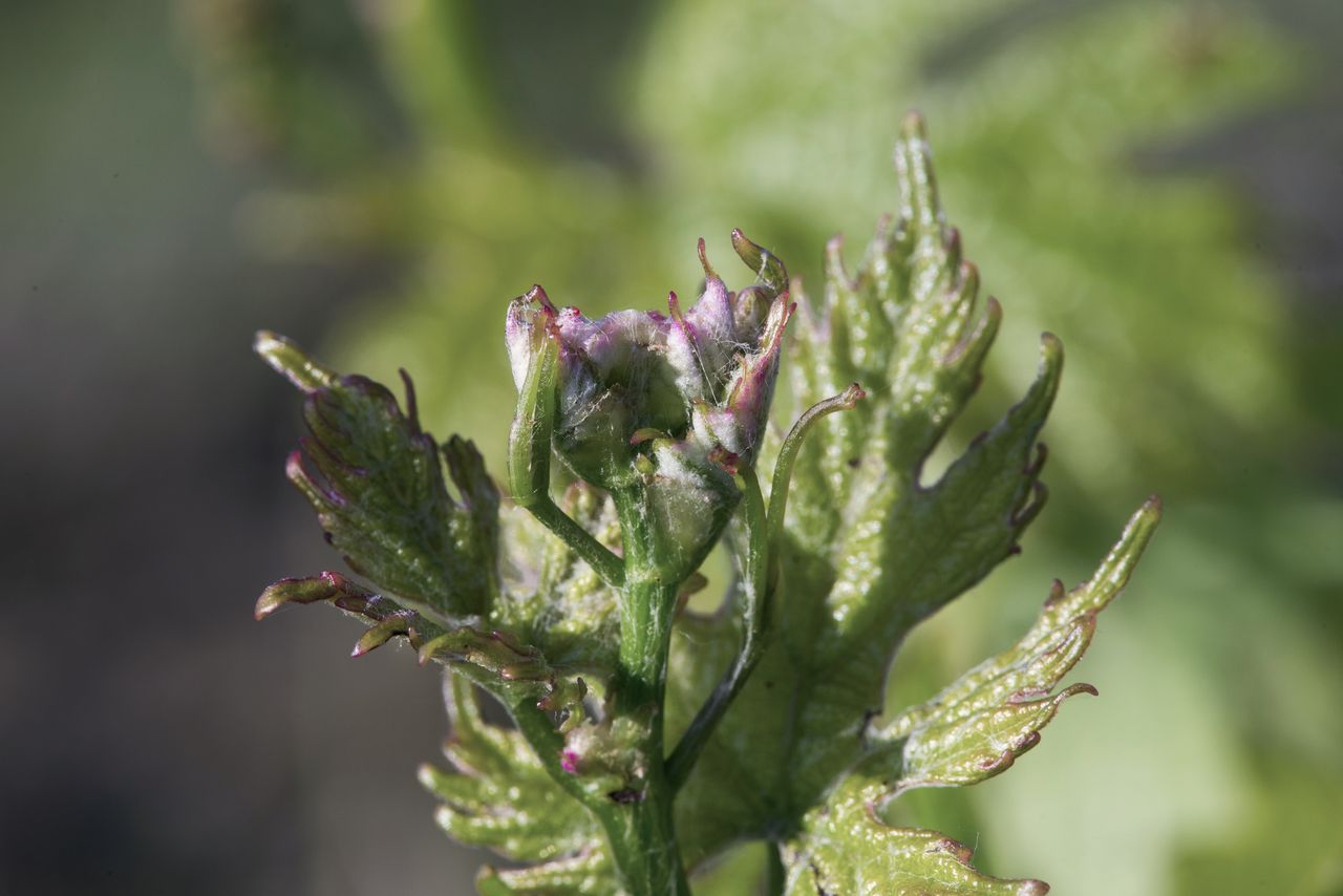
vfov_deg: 13.0
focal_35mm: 105
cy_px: 448
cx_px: 672
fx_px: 3918
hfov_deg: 19.5
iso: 500
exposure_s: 1/250
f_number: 16
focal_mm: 105
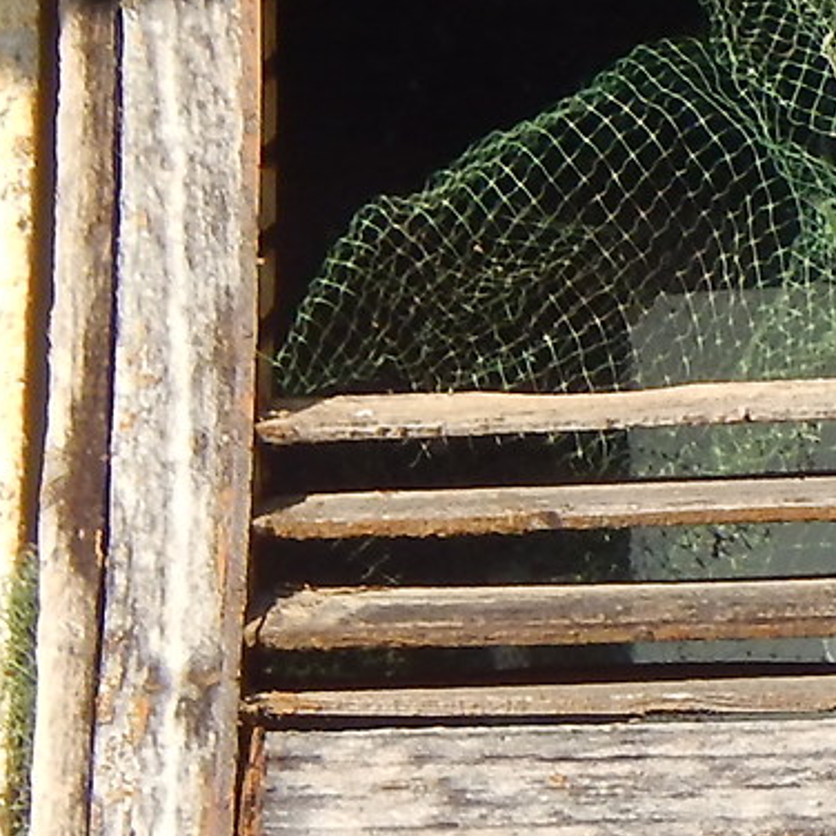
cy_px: 356
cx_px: 2317
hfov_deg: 3.3
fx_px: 14317
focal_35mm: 524
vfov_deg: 3.3
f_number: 4.4
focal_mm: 16.6
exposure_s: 1/400
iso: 125
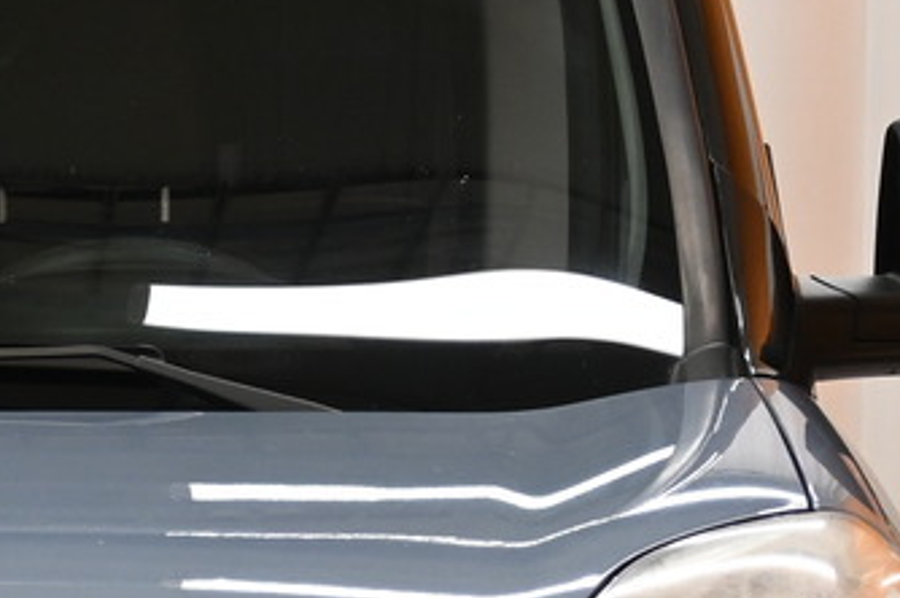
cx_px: -278
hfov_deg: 7.6
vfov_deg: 5.1
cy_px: 773
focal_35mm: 269
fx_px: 6729
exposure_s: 1/60
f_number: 5.3
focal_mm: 37
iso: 500
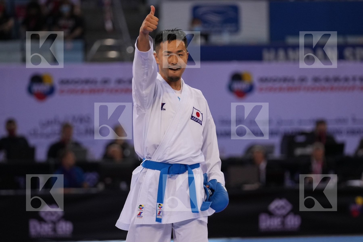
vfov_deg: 5.5
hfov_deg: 8.2
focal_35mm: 252
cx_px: 182
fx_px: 2541
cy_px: 121
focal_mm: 168
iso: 1600
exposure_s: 1/1000
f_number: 2.8
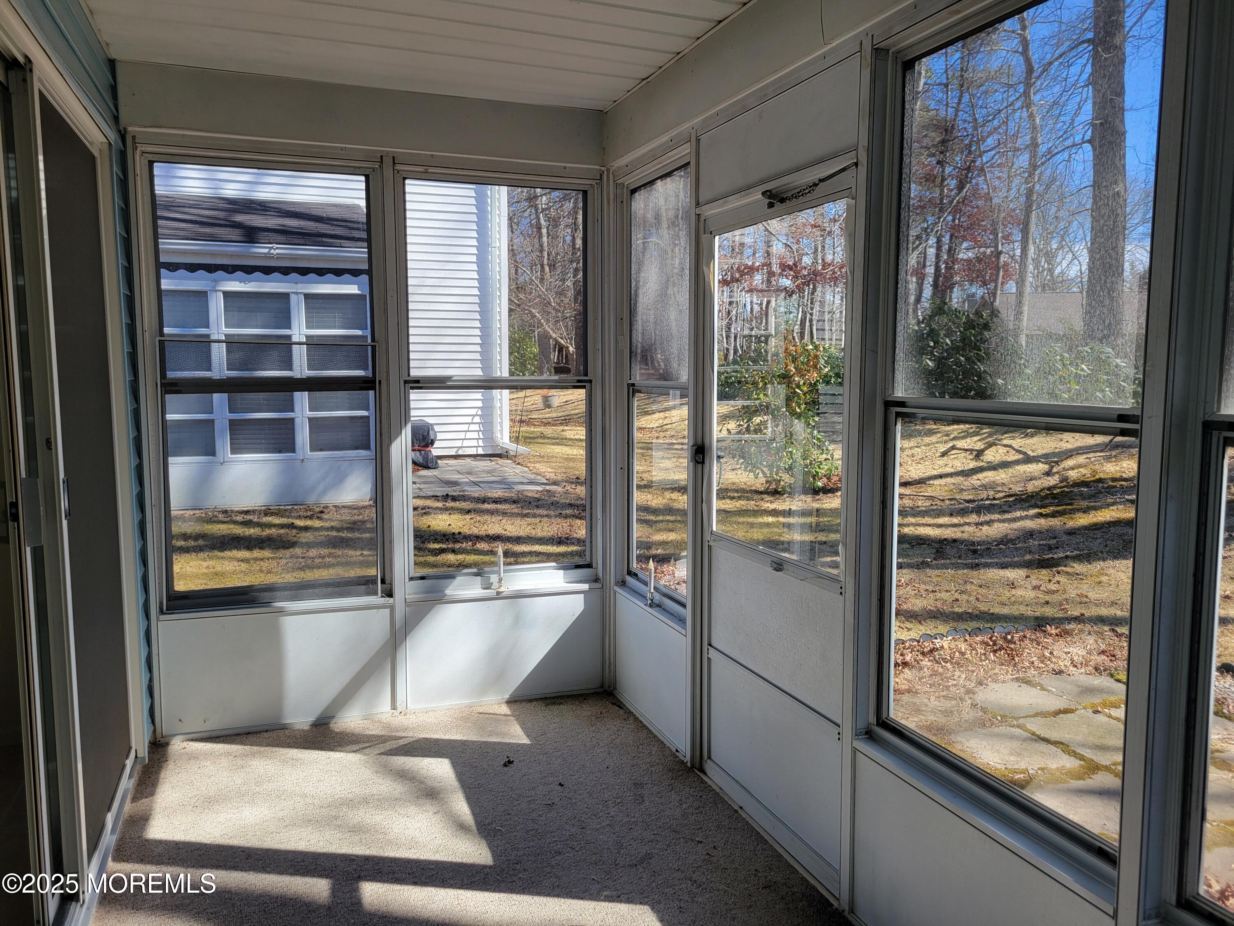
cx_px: 617
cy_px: 463
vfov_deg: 53.1
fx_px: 927
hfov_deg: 67.3
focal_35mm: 26
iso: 40
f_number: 1.8
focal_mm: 5.4
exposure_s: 1/771
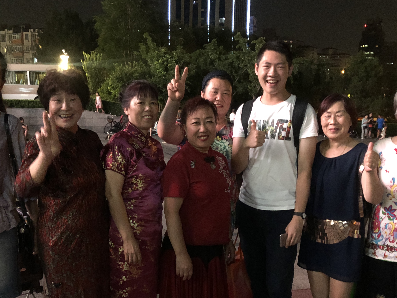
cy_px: 201
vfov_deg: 34.8
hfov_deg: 45.8
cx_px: 201
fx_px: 470
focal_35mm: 41
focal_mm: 3.99
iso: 1000
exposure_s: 1/17
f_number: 1.8
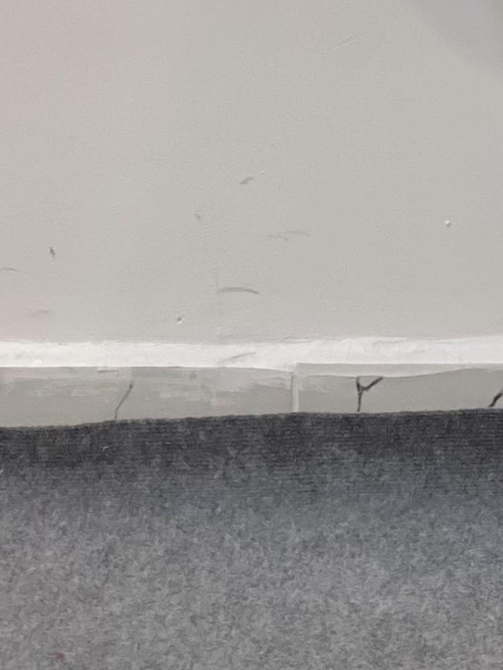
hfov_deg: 6.8
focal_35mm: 216
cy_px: -602
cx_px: 817
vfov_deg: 8.7
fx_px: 4183
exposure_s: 1/100
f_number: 2
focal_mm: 6
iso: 100
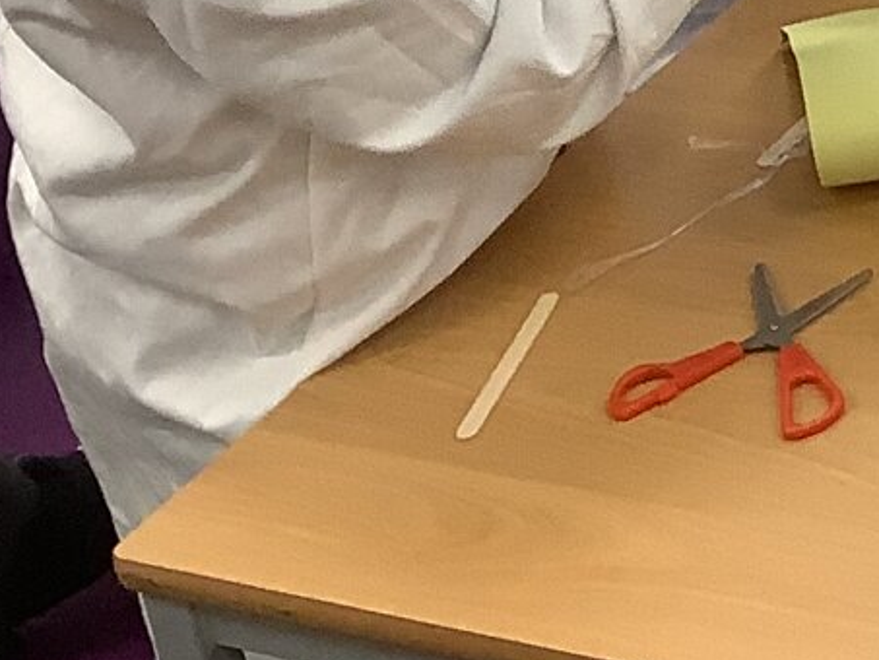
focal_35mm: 140
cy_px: -324
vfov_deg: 10.3
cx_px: 1663
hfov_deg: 12.6
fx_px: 3556
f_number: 2.4
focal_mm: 3.3
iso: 80
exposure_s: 1/100
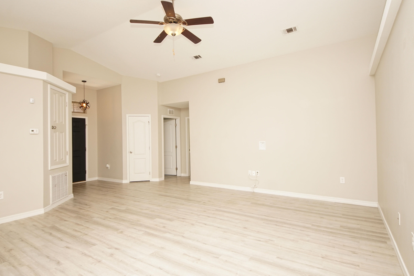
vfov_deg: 67.4
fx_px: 207
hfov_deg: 90.0
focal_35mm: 18
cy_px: 138
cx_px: 207
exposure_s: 1/60
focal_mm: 12
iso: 800
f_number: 4.5
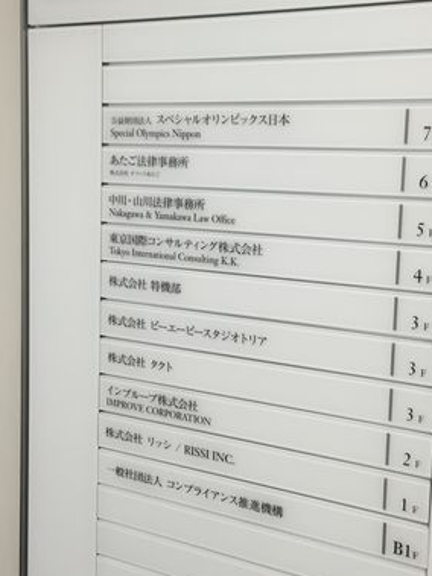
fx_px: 816
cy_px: 280
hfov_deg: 29.6
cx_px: 259
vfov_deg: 38.9
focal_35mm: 49
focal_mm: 4.15
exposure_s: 1/33
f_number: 2.2
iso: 32
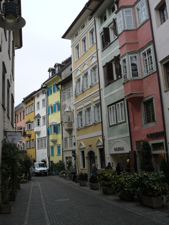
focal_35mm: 36
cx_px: 84
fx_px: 234
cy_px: 112
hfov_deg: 39.7
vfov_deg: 51.4
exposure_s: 1/125
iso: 100
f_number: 3.2
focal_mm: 6
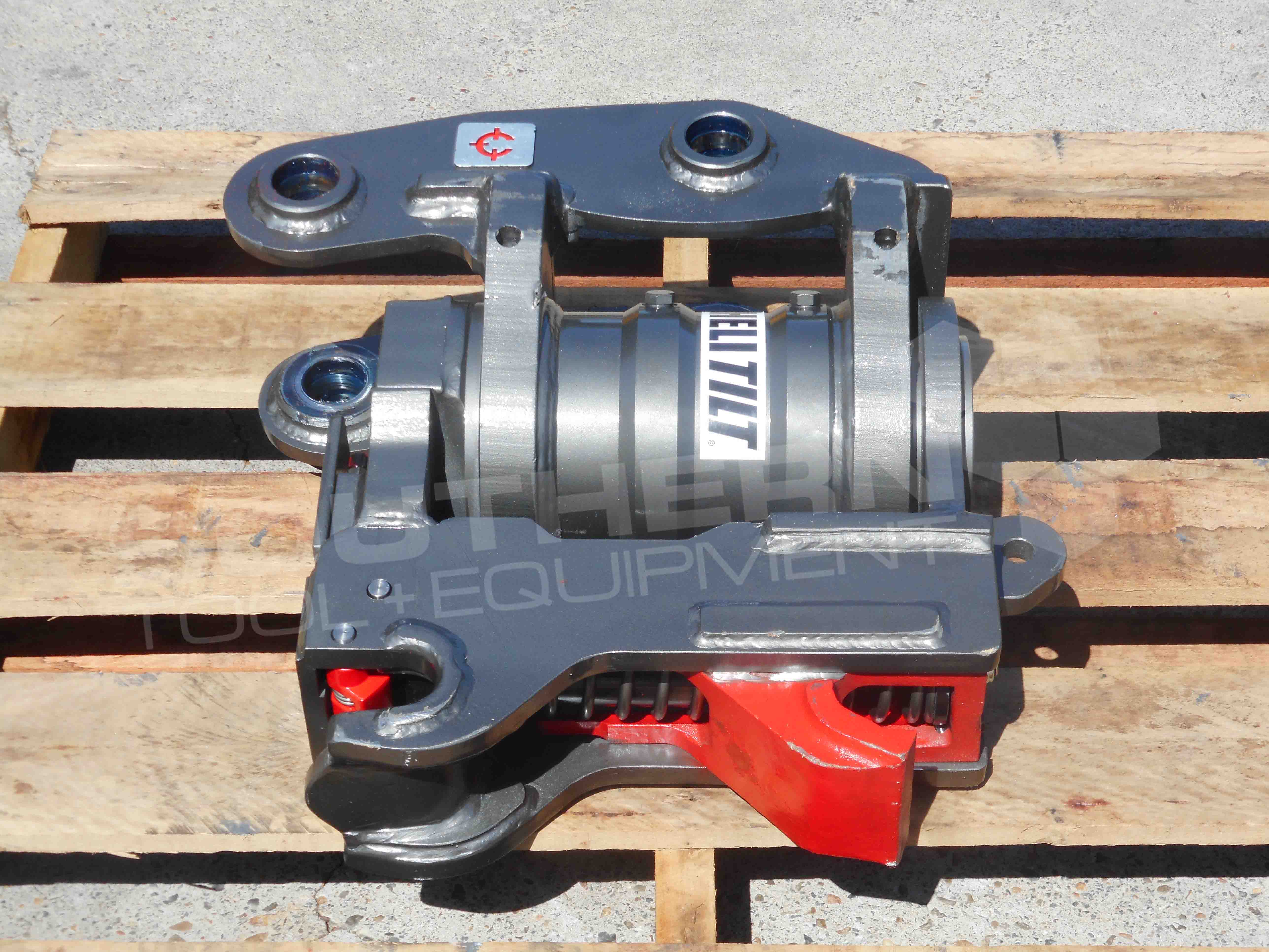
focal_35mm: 77
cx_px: 634
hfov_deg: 25.3
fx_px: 2823
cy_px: 476
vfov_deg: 19.1
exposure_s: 1/320
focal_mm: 13.8
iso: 80
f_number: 5.5
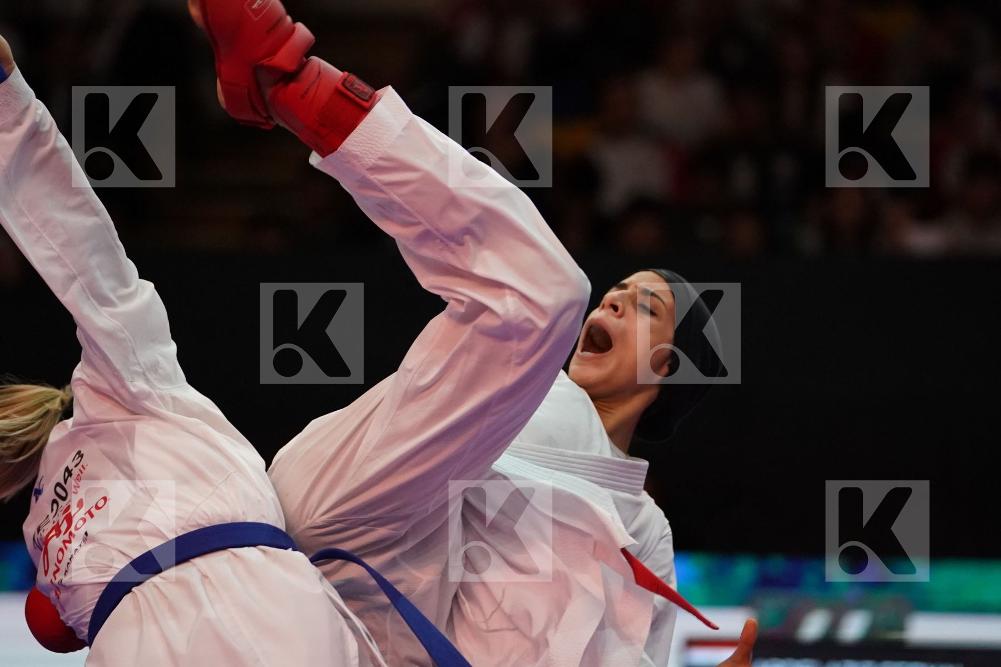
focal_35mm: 241
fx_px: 6701
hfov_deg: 8.5
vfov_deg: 5.7
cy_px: 334
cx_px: 500
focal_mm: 161
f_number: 2.8
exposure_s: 1/1000
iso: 4000
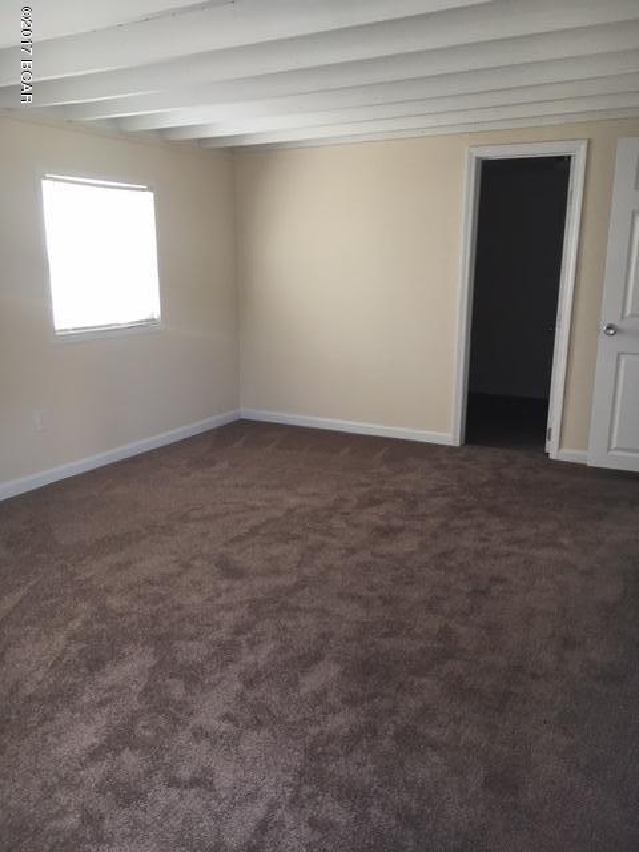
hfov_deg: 48.2
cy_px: 426
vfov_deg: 61.7
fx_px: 714
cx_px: 320
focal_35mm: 29
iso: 40
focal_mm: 4.15
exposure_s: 1/30
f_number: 2.2
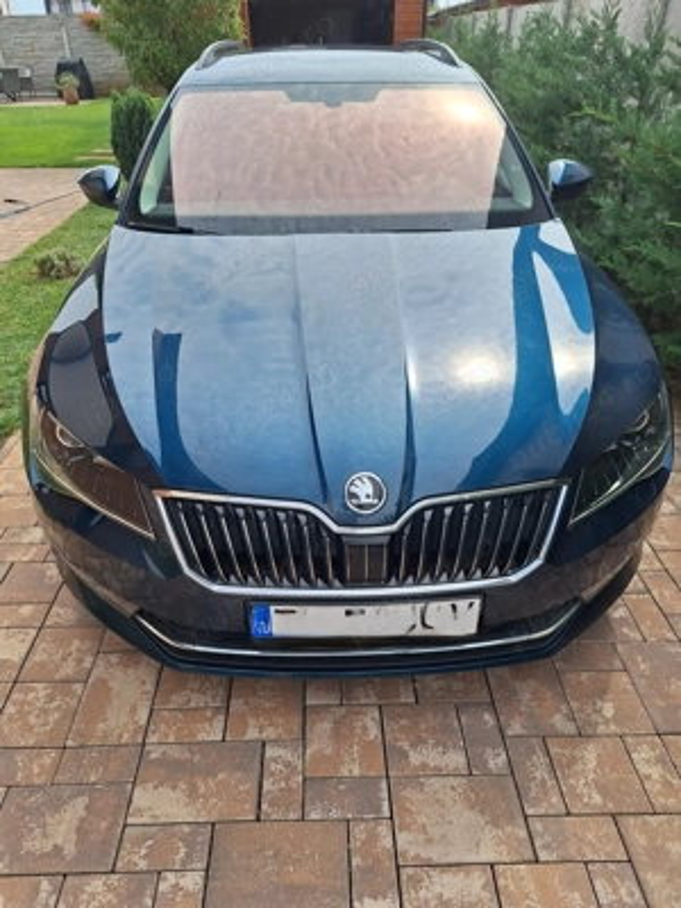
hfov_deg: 58.9
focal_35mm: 23
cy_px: 454
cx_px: 340
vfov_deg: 73.9
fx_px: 603
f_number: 1.8
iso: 40
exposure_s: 1/2500
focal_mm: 5.54
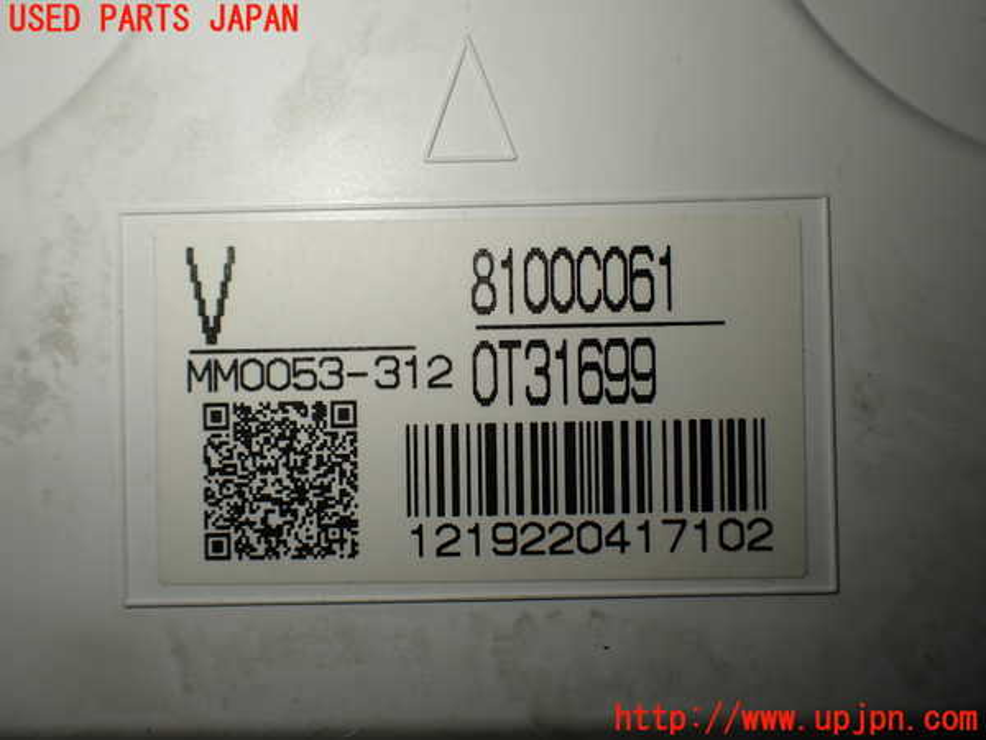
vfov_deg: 46.8
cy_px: 370
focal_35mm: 30
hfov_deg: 60.0
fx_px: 855
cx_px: 493
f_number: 3.2
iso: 100
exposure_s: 1/200
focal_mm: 5.4
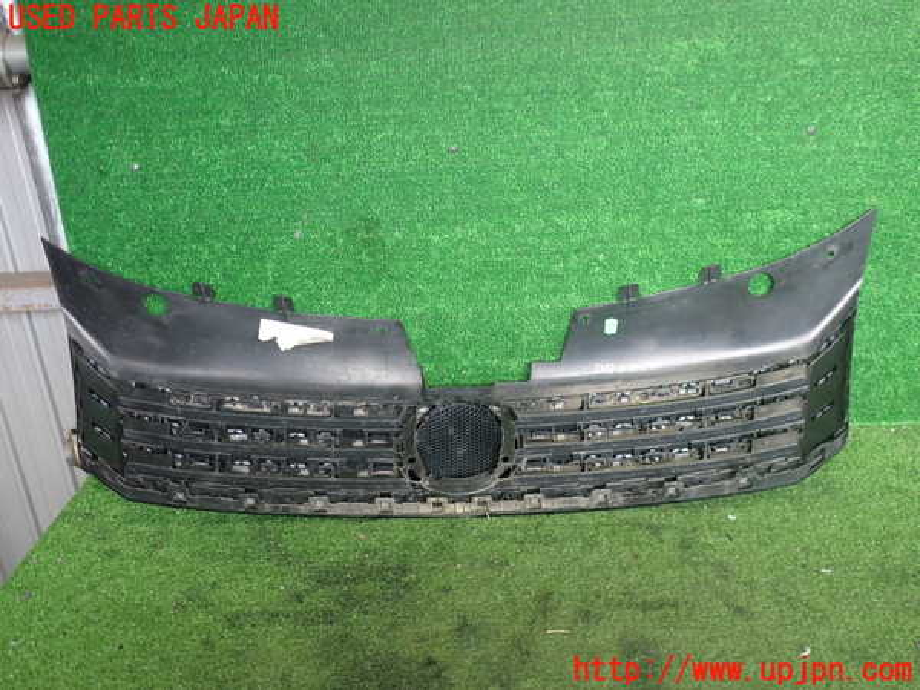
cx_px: 460
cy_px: 345
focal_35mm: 30
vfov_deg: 46.8
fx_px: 797
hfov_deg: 60.0
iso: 200
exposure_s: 1/40
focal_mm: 5.4
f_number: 2.3
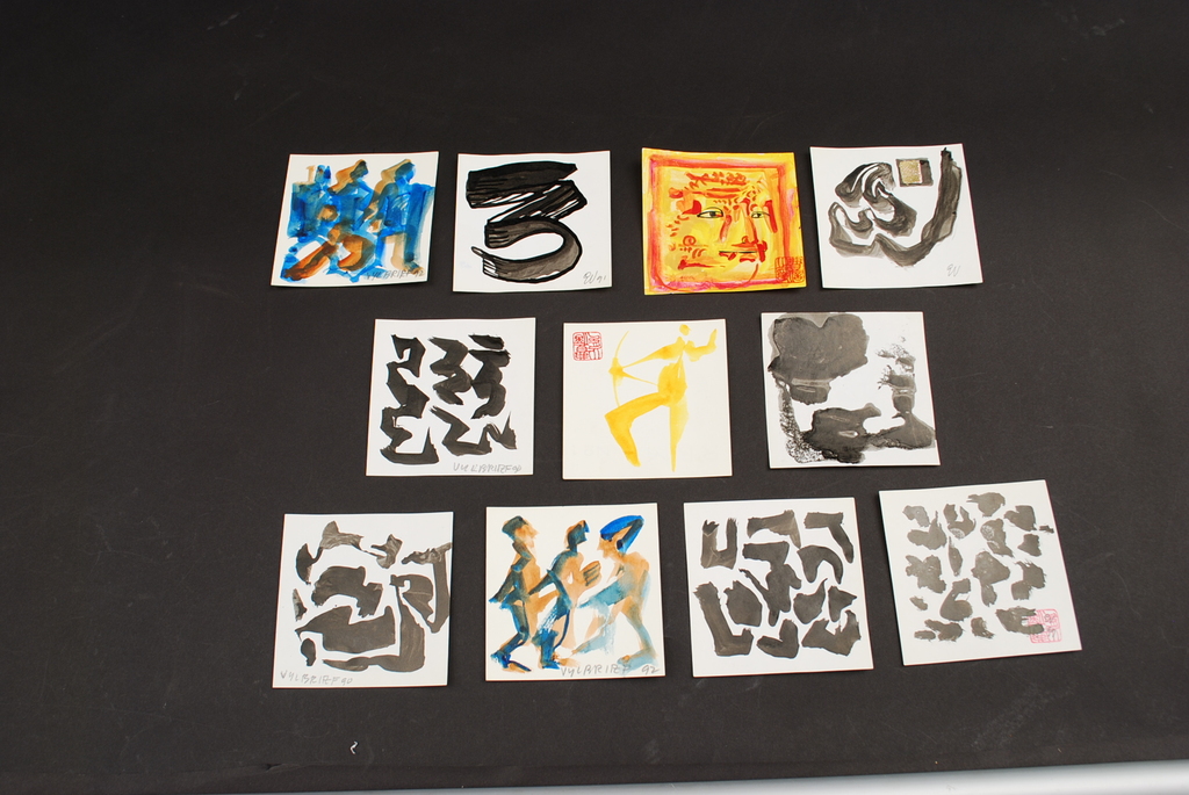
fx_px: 1091
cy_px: 398
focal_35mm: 33
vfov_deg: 40.1
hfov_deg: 57.2
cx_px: 594
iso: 100
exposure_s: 1/4
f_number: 9
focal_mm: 22
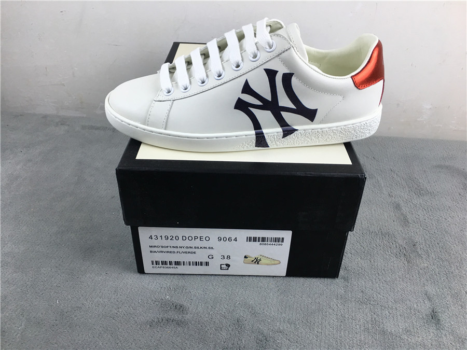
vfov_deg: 48.2
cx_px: 234
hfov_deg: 61.7
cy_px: 175
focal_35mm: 29
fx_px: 391
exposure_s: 1/33
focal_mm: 4.15
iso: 25
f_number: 2.2
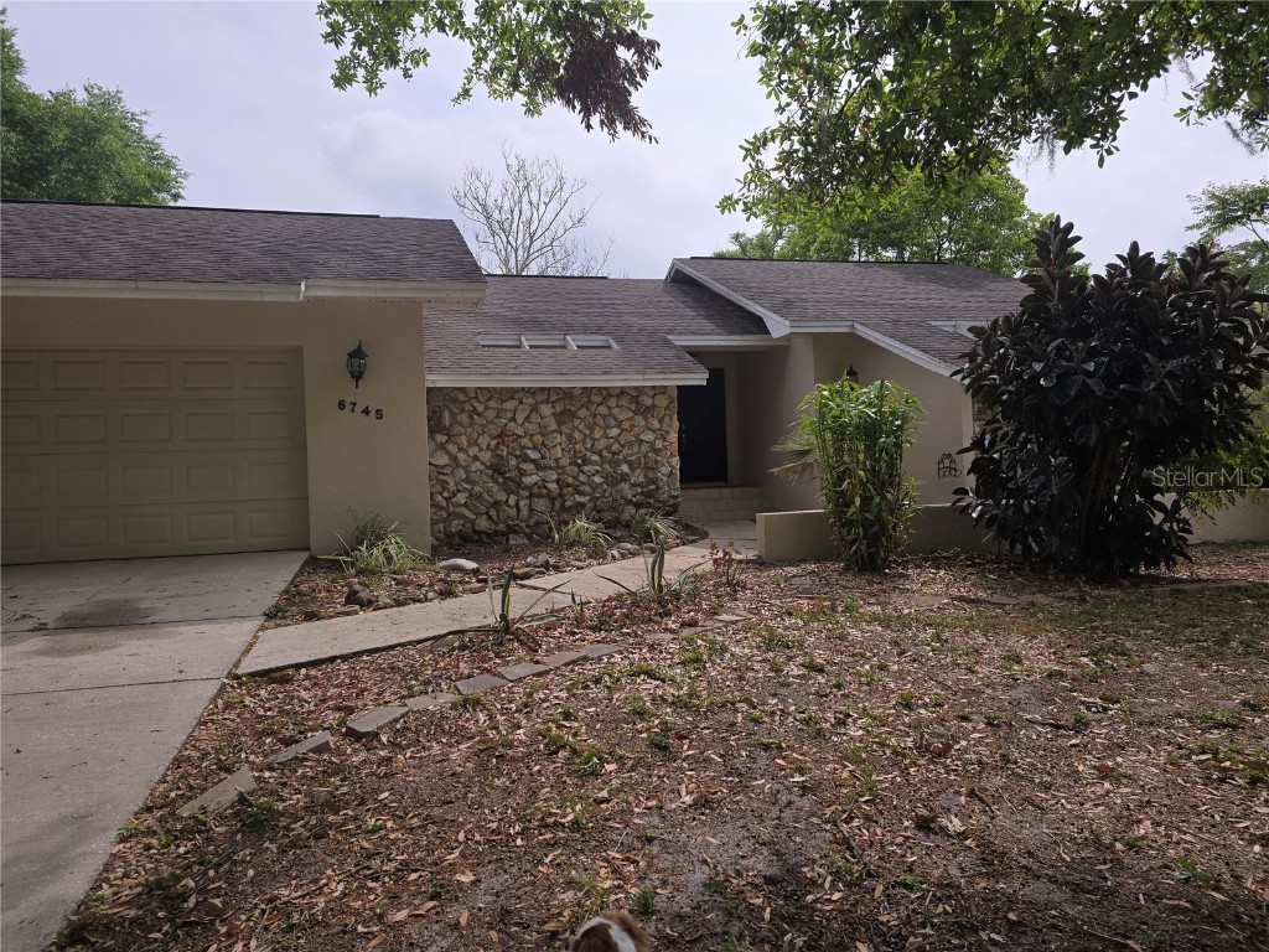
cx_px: 634
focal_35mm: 23
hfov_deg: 73.9
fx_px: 843
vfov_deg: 58.9
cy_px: 476
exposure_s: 1/1120
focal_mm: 6.3
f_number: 1.7
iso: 12
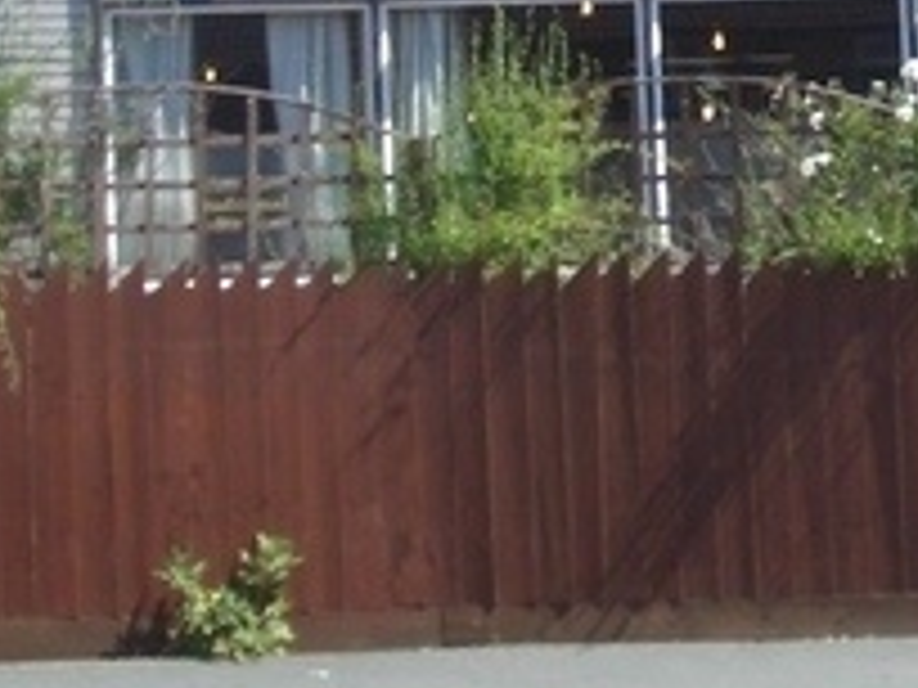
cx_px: 896
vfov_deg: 13.1
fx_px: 2917
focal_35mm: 110
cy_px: -162
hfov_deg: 17.5
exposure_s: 1/320
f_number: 4.3
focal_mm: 5.8
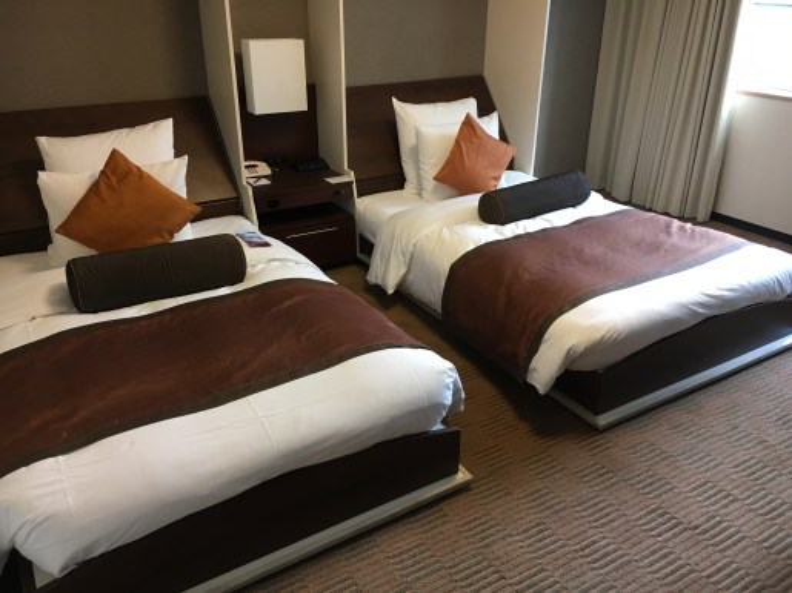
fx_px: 663
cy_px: 296
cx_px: 396
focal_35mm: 29
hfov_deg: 61.7
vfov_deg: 48.2
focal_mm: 4.15
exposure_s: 1/30
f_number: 2.2
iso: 100
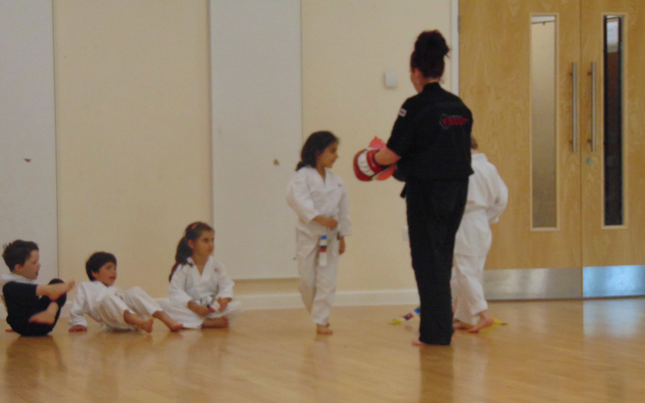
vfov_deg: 9.2
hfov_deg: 14.7
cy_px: 242
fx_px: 2496
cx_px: 323
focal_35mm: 142
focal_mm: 23.9
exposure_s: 1/80
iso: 400
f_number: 4
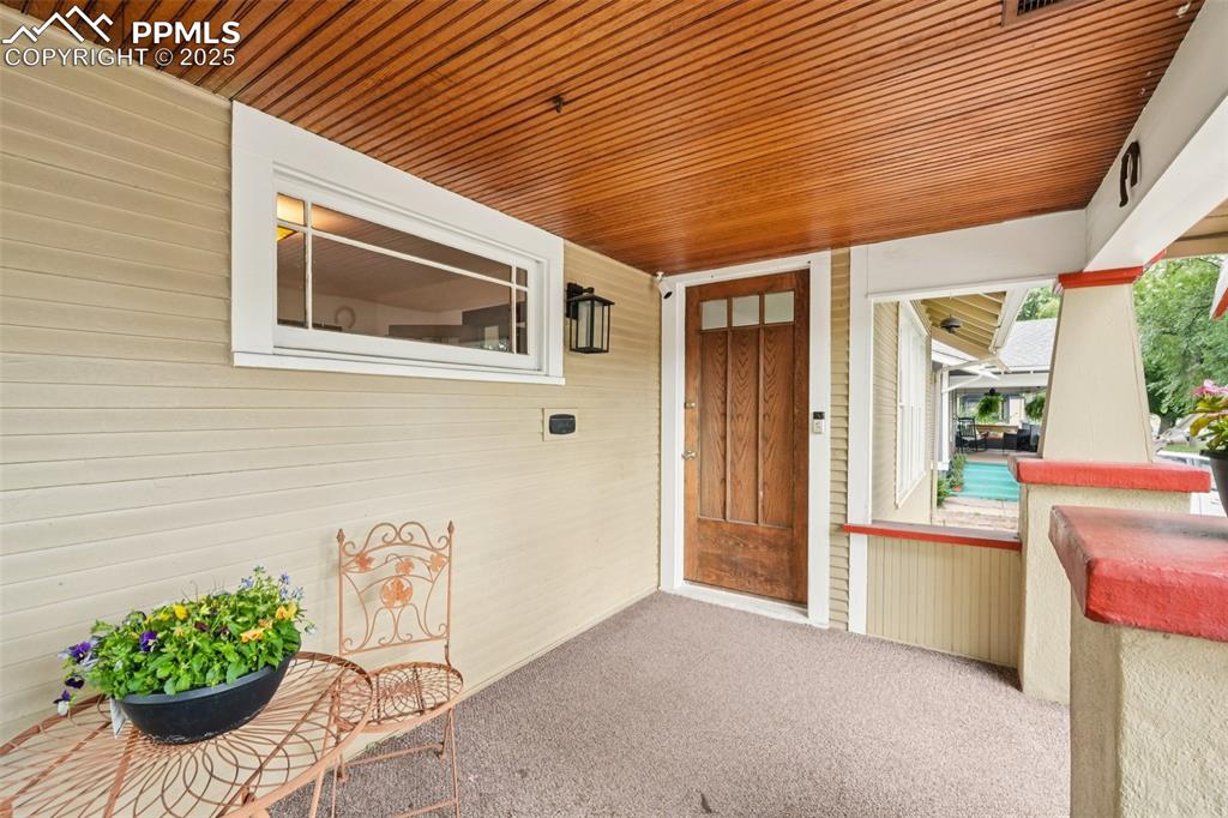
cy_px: 409
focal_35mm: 15
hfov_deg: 100.4
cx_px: 614
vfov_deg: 77.3
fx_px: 511
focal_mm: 10
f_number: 8
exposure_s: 1/25
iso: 800
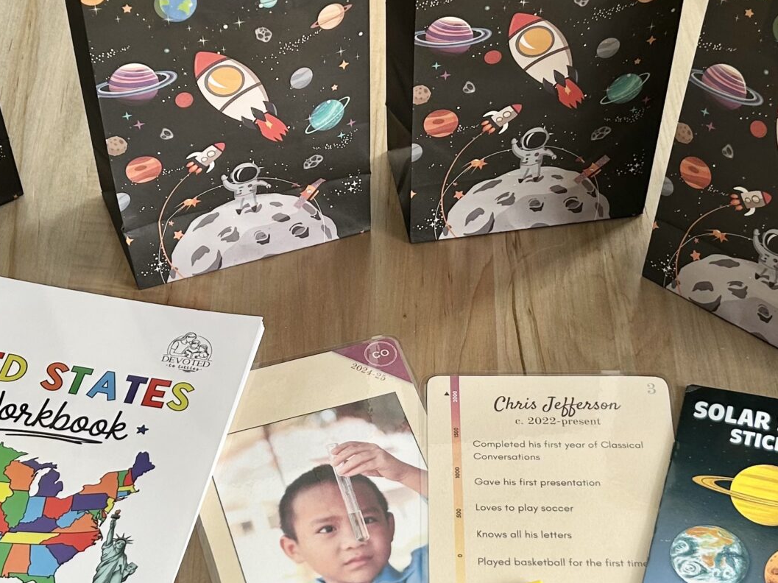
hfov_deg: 30.7
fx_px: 1415
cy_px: 431
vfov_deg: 23.1
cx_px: 403
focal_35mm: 63
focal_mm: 5.7
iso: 64
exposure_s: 1/121
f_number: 1.5
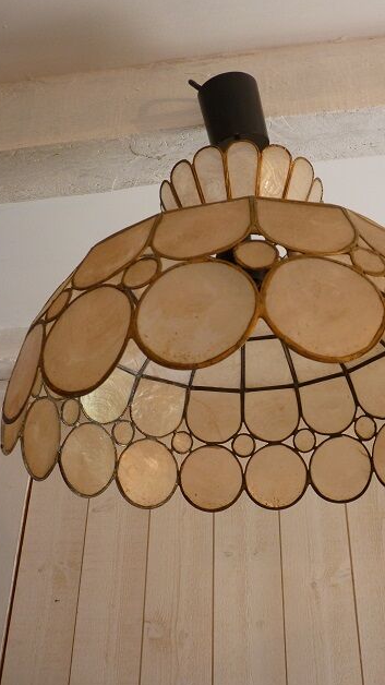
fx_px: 545
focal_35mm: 30
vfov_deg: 64.3
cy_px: 342
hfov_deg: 38.6
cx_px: 245
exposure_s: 1/30
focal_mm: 4.8
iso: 250
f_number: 2.8
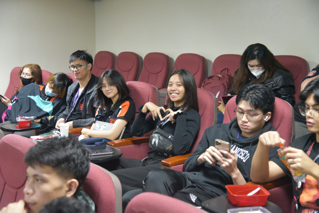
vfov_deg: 29.3
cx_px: 160
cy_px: 106
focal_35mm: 46
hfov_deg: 42.7
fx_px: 408
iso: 6400
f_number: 4
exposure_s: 1/50
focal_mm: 46
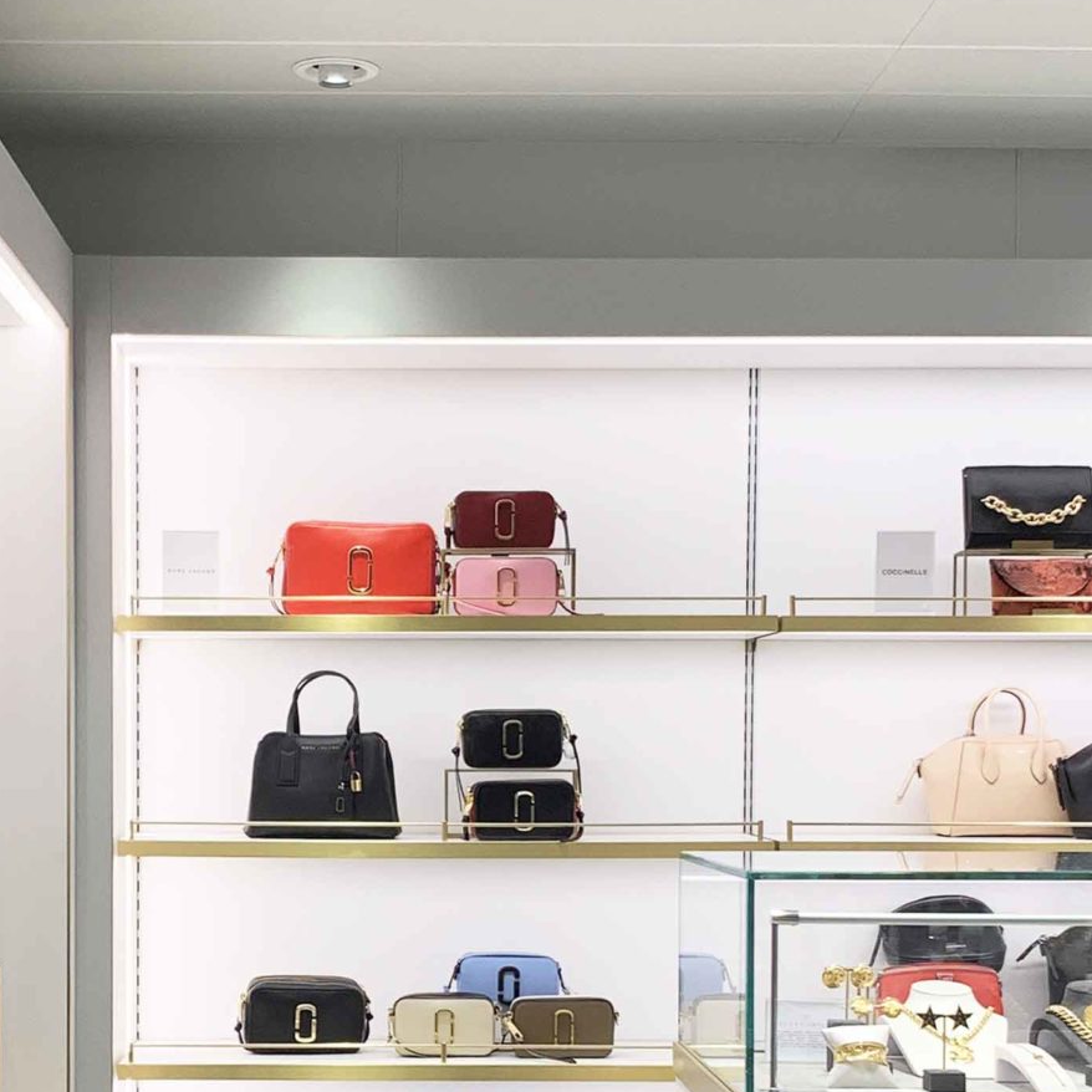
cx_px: 276
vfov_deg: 25.1
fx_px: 2391
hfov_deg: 25.4
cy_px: 946
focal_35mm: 67
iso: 64
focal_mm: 4.25
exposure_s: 1/85
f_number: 1.8
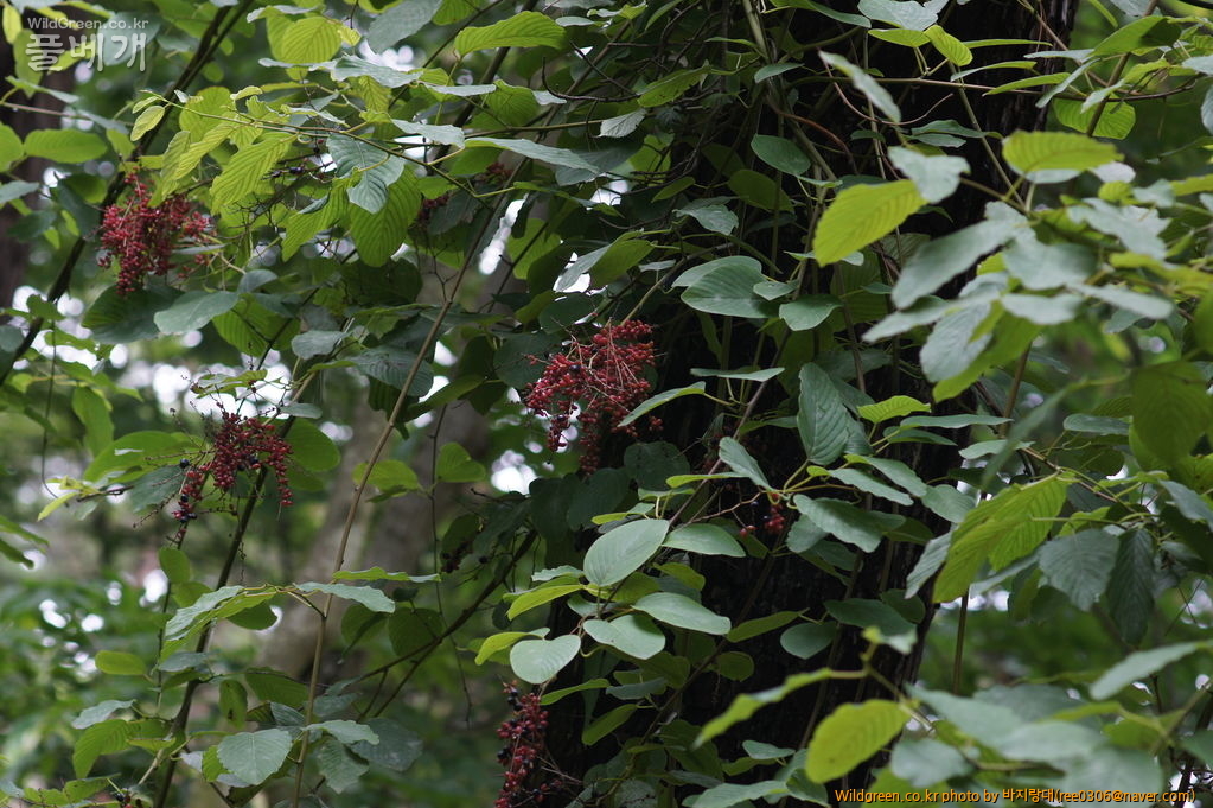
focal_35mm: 150
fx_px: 5051
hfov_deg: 13.7
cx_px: 606
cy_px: 404
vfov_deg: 9.1
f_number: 5
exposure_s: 1/160
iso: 400
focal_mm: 100
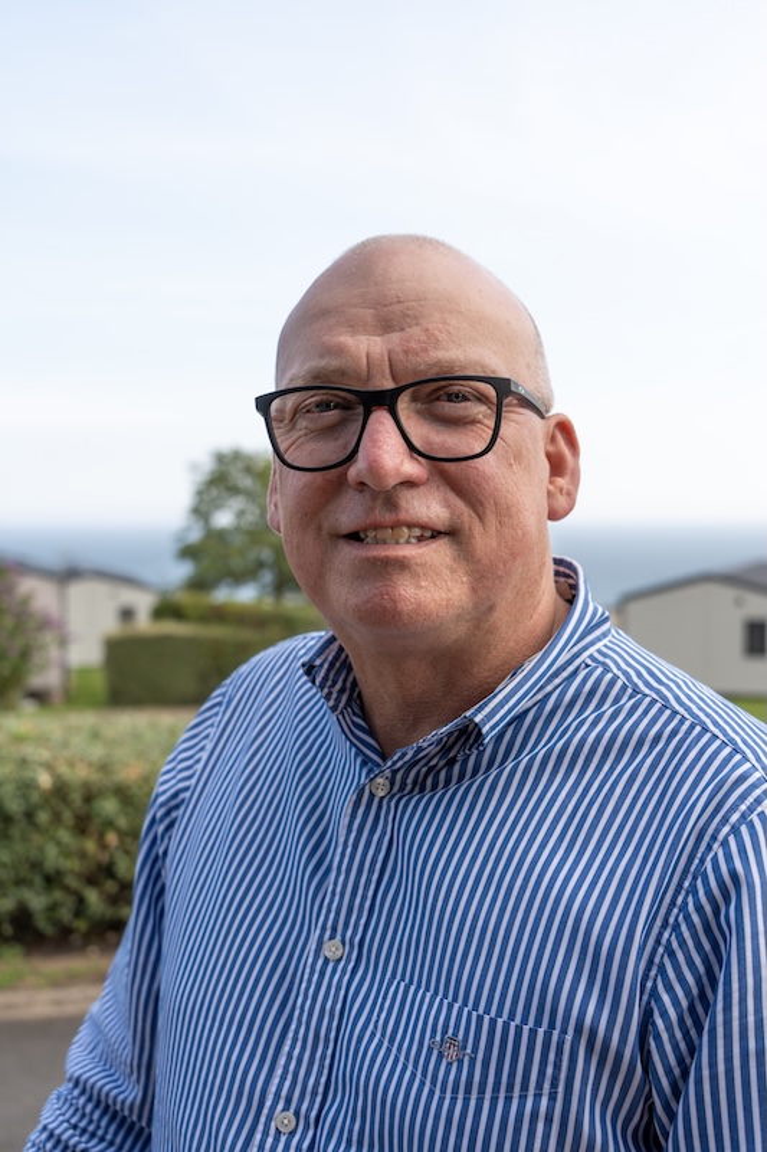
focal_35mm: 49
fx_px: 1567
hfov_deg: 27.5
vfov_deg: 40.4
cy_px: 576
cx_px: 384
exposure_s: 1/400
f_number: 5.6
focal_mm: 49
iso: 100
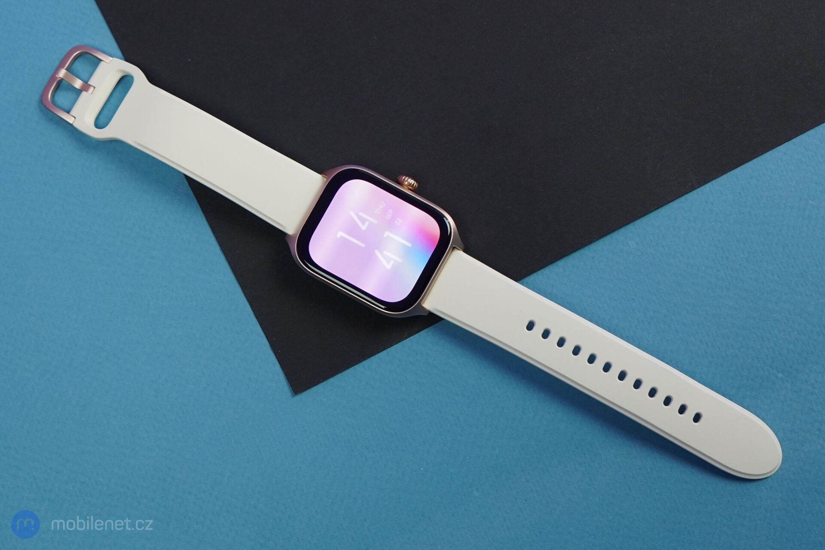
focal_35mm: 37
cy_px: 275
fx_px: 848
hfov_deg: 51.9
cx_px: 412
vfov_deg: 35.9
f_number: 7.1
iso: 1250
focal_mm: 37
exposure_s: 1/160
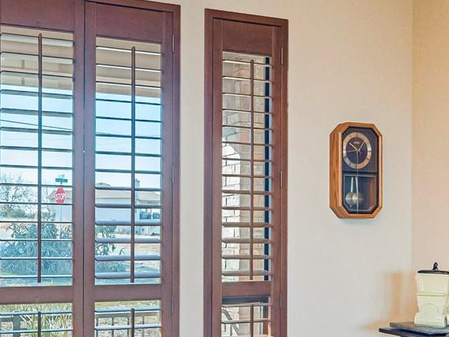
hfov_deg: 37.1
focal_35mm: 51
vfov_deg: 28.2
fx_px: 662
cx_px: 156
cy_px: 249
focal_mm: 7
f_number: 6.3
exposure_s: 1/250
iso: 500
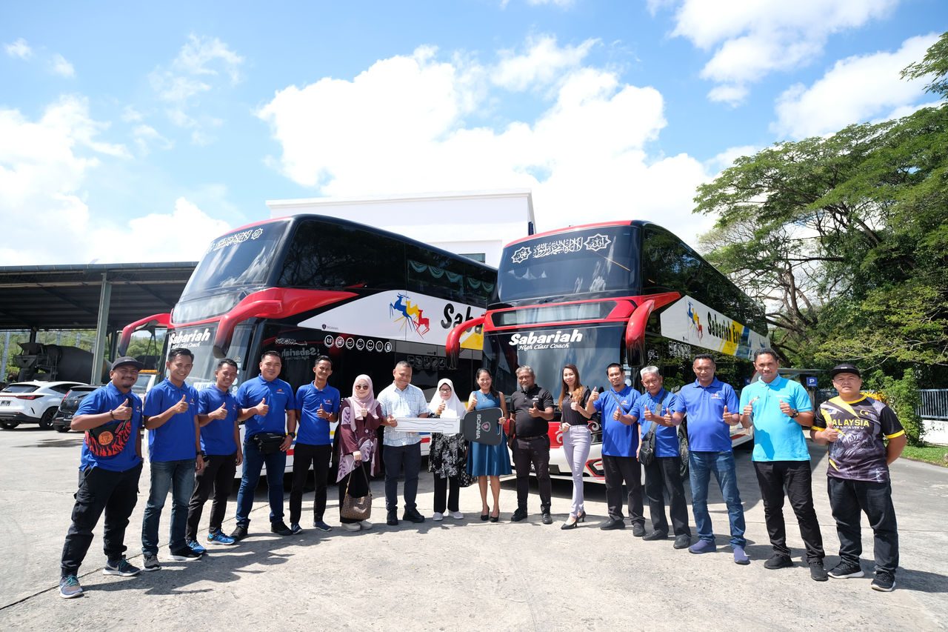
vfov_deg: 61.9
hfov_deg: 84.0
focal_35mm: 20
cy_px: 316
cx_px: 474
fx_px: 527
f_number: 2.8
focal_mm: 13
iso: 200
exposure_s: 1/1000
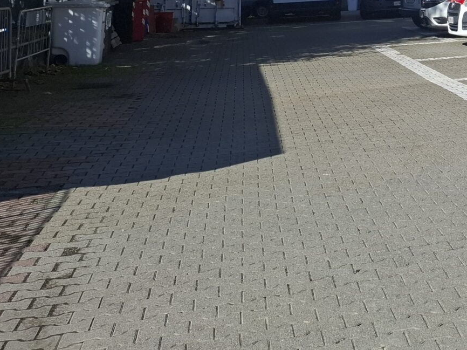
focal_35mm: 68
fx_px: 917
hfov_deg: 25.1
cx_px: 589
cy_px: -80
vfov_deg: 20.1
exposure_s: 1/2469
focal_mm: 5.54
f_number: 1.8
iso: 50
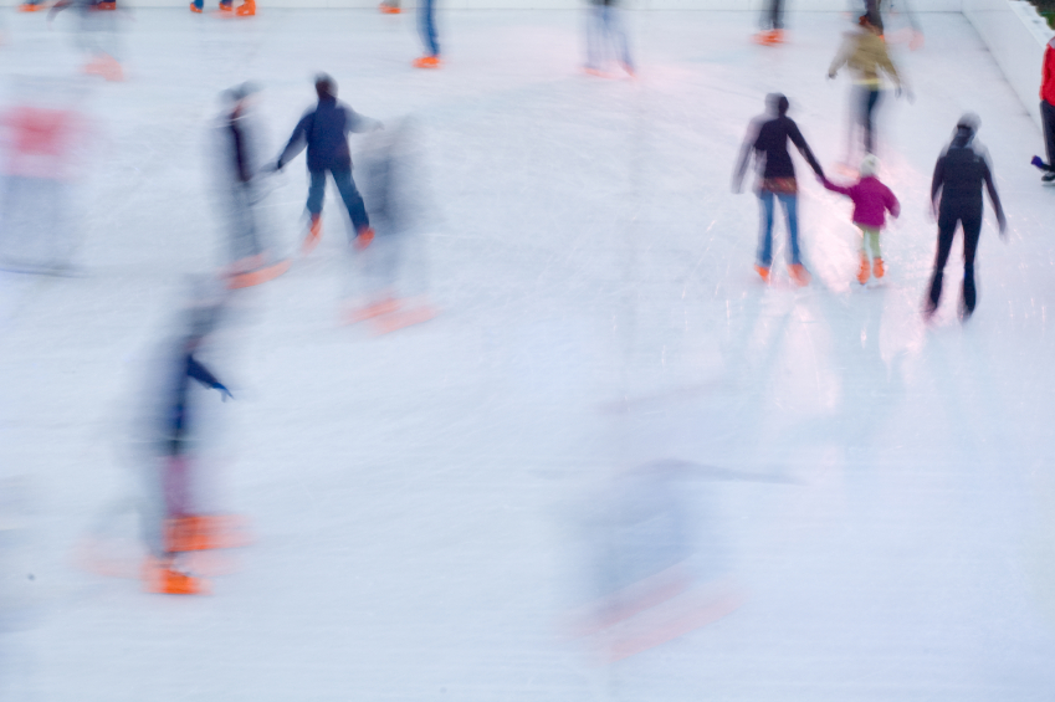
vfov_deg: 18.2
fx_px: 2197
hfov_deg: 27.0
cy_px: 351
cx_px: 528
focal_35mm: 75
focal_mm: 50
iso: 200
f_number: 16
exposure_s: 1/2.5
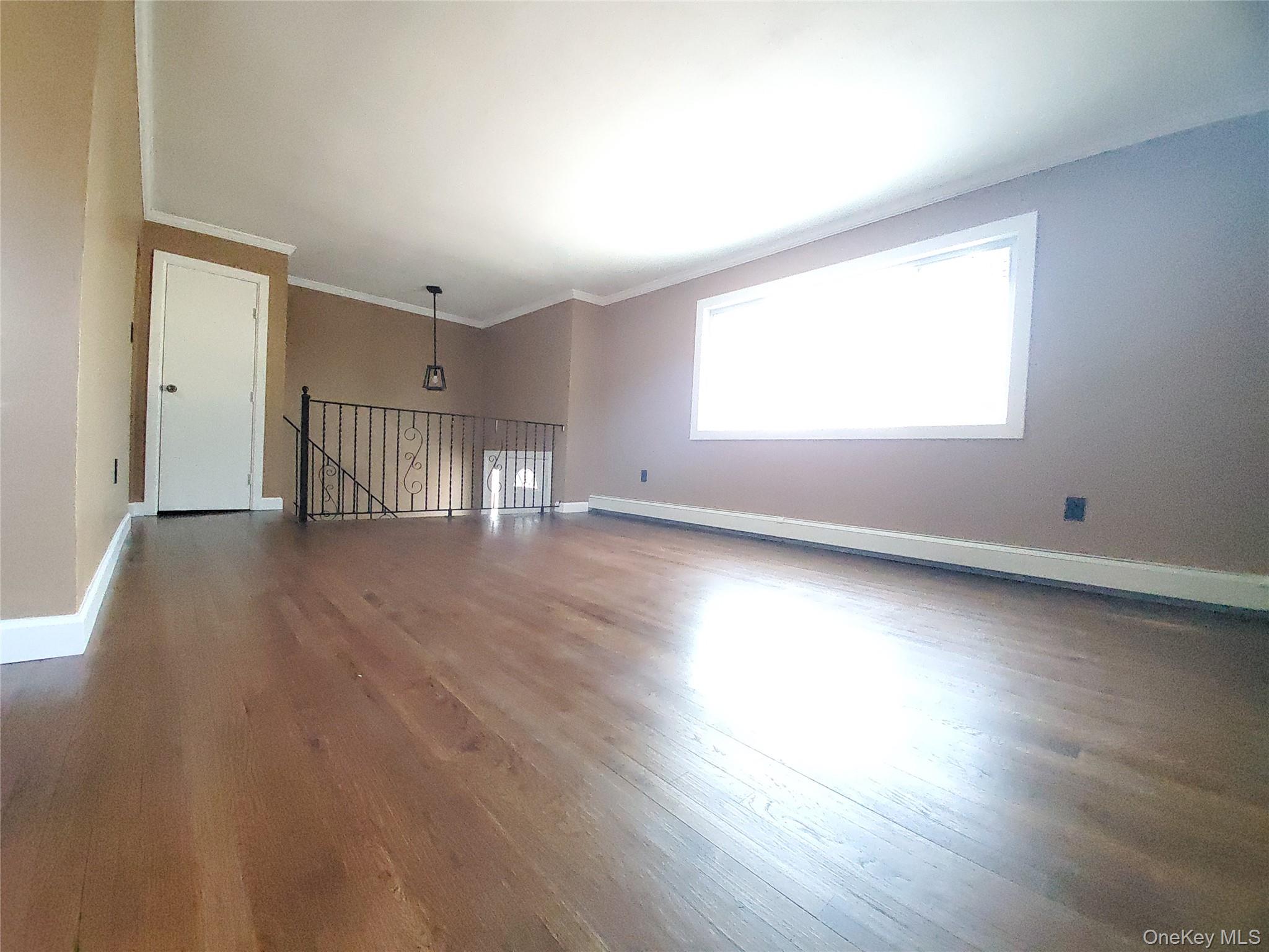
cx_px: 634
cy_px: 476
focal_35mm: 13
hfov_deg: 106.2
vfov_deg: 89.9
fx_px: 477
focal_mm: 1.8
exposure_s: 1/250
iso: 1600
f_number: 2.2
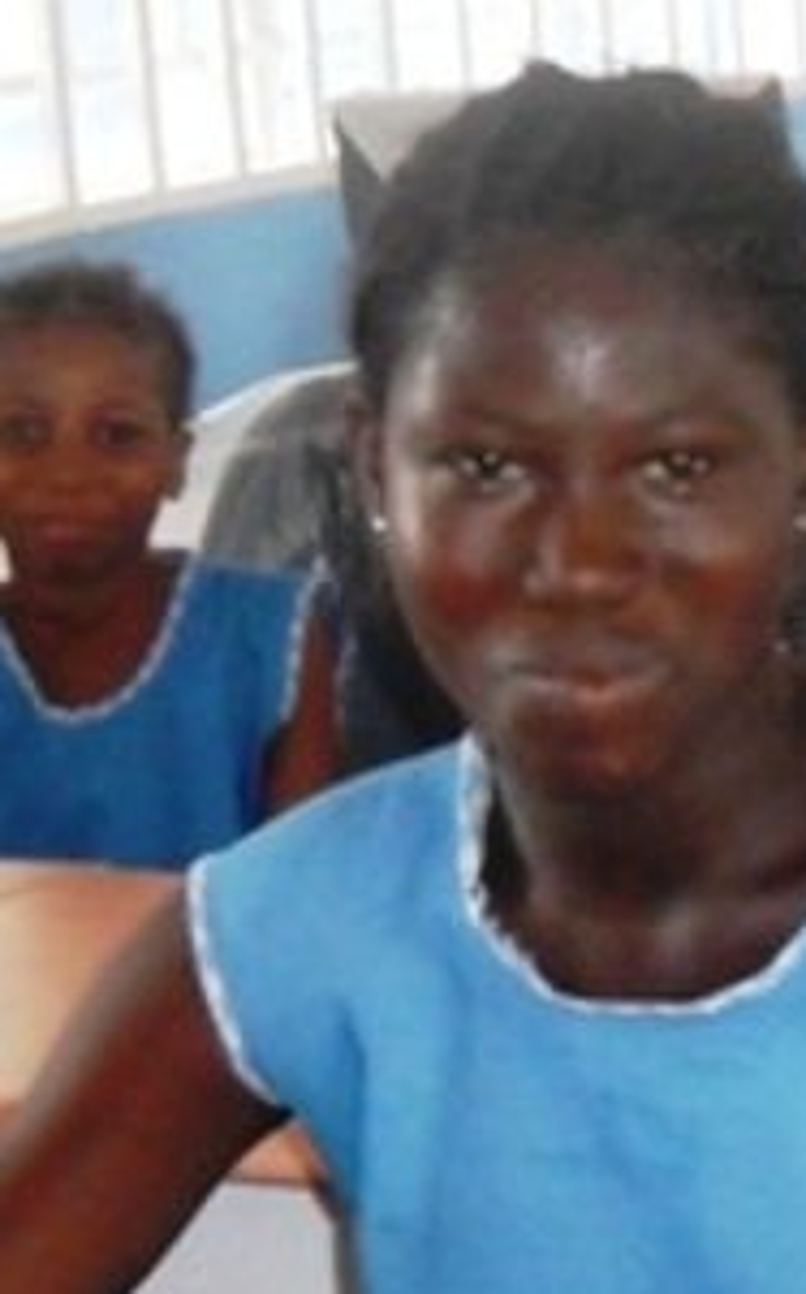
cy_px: 686
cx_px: 1241
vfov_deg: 12.3
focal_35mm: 171
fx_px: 6021
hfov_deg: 7.5
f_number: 5.6
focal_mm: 11.2
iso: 400
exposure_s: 1/60
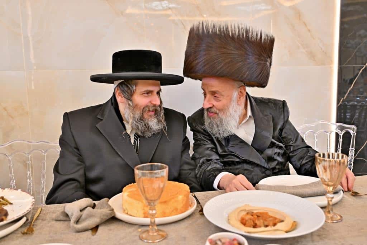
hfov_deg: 56.5
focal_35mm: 34
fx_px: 342
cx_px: 184
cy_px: 122
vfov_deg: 39.4
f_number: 4
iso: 640
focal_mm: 33.5
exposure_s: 1/200
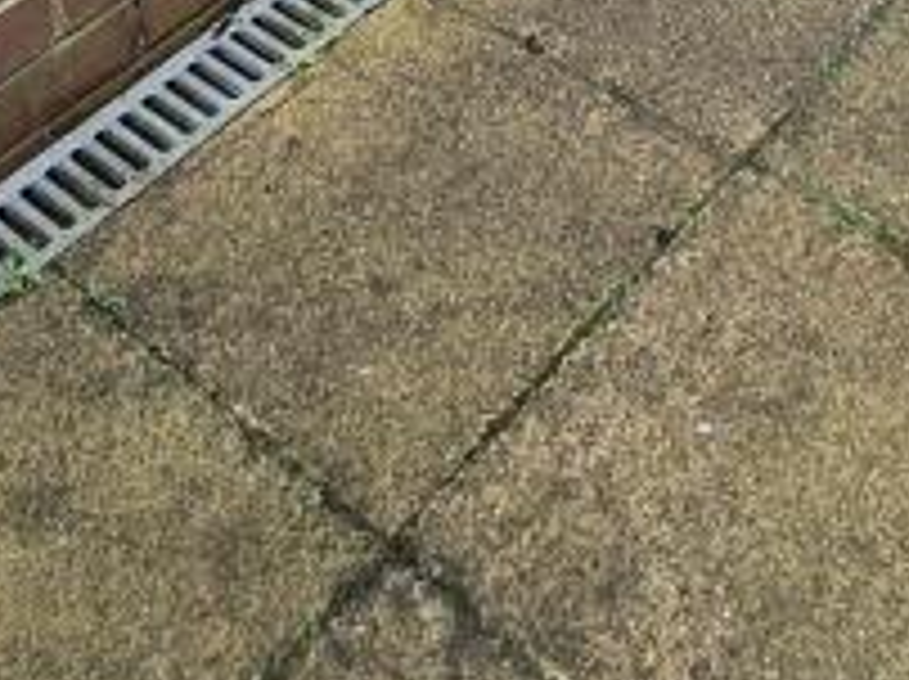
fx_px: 1731
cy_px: -1000
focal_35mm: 66
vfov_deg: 14.1
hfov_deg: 29.1
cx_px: 657
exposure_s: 1/359
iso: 250
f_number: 2.2
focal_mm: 2.2
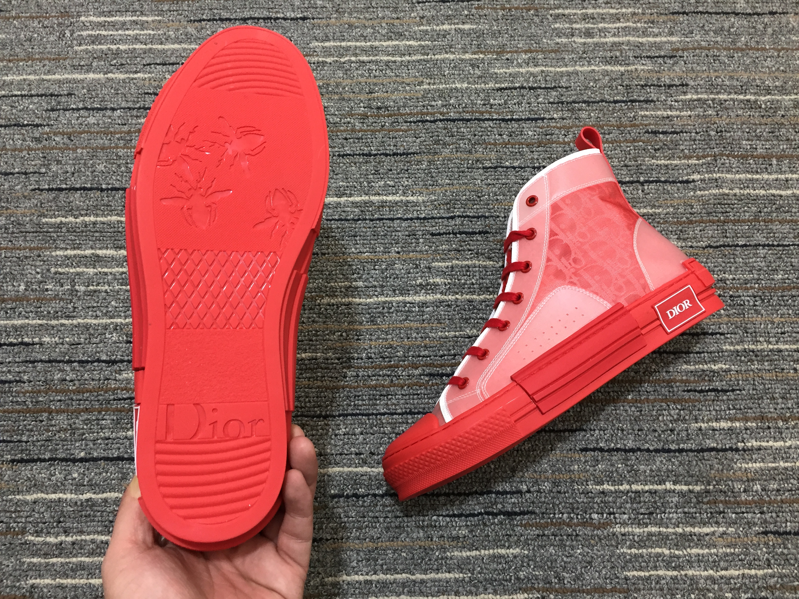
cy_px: 300
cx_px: 400
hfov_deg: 61.7
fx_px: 669
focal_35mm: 29
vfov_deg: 48.2
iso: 160
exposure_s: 1/33
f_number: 2.2
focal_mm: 4.15
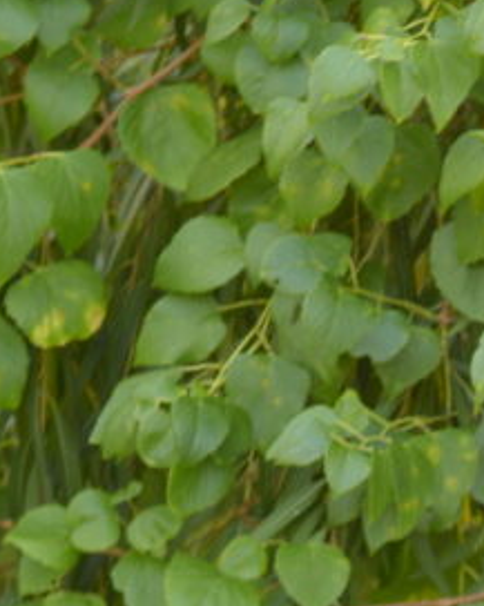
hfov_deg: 4.1
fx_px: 6654
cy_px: 692
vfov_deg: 5.2
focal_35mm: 371
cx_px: 1135
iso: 100
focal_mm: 70
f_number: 3.5
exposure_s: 1/60
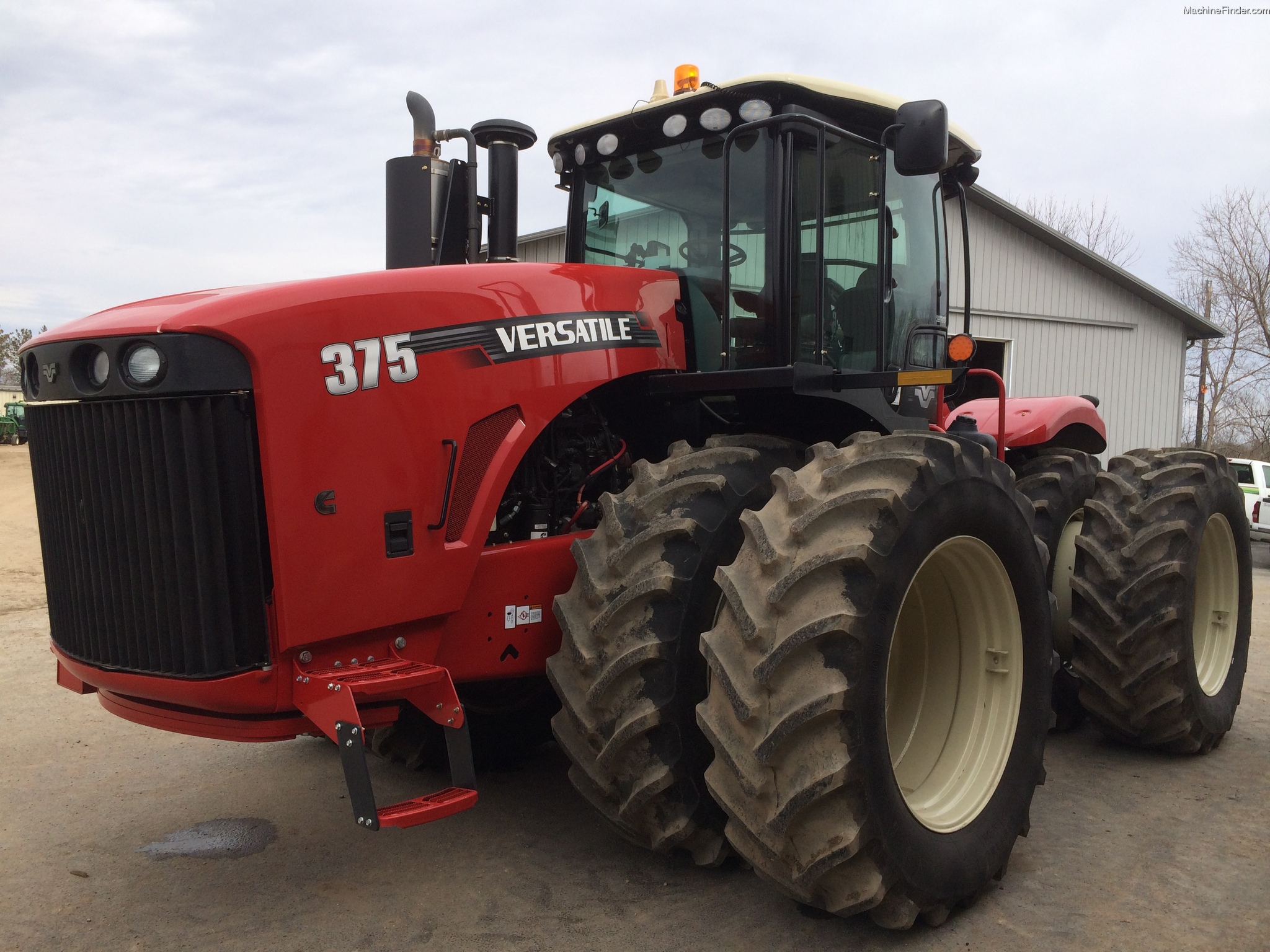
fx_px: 1101
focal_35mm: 30
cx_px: 635
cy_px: 476
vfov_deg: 46.8
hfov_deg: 60.0
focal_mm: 4.12
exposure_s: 1/1325
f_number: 2.2
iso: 32
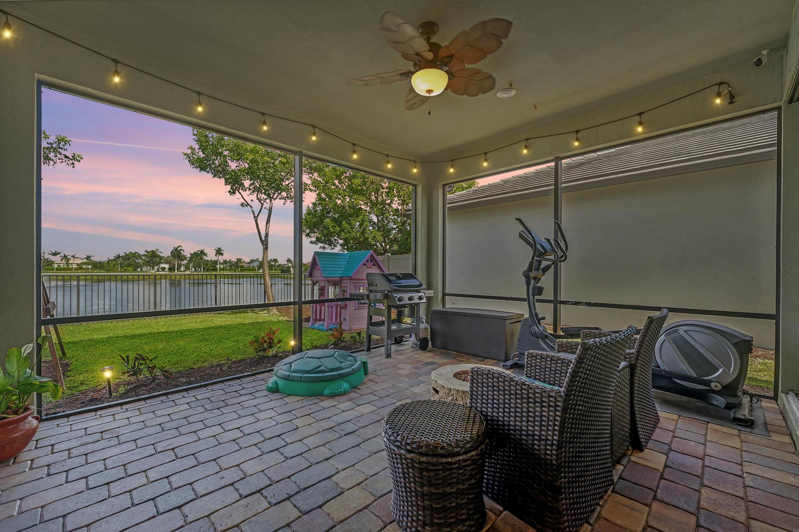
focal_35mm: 14
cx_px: 400
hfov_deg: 104.3
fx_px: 311
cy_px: 266
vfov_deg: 81.2
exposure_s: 1/125
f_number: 8
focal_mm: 14
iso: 320
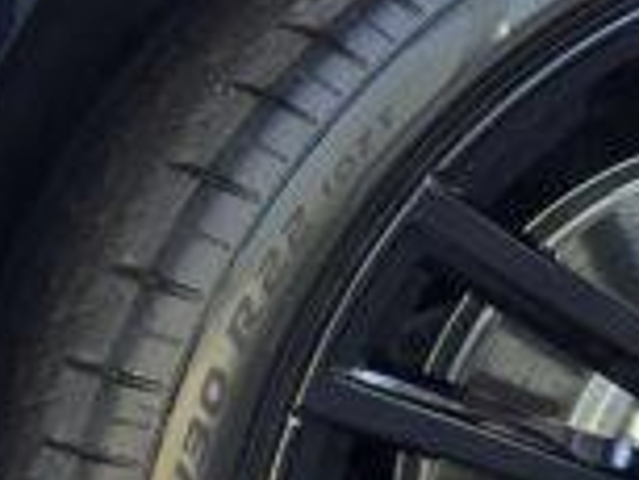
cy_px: -200
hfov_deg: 11.5
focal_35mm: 154
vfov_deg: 9.4
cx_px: 1307
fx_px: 2845
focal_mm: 6.3
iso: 64
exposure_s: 1/180
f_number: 1.7
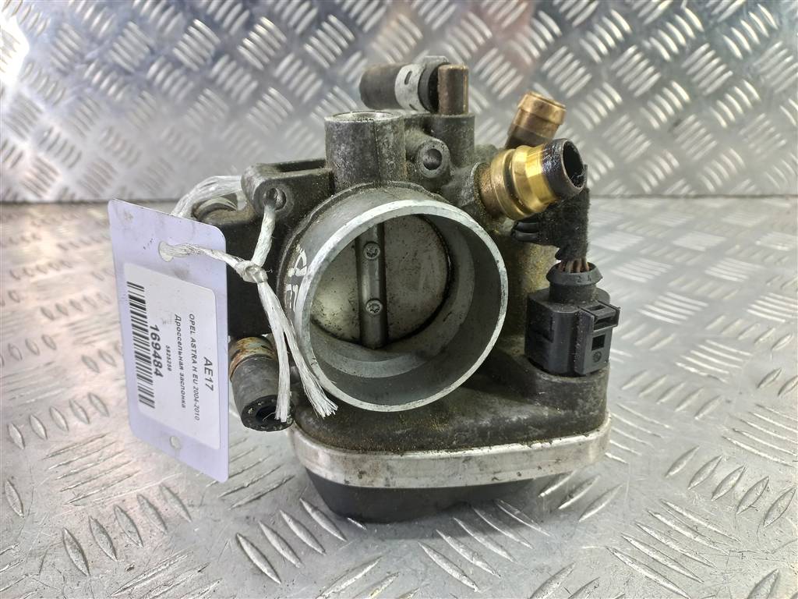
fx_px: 576
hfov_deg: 69.4
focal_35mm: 25
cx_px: 399
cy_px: 300
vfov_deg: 54.9
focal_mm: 4.6
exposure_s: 1/50
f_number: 1.8
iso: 160
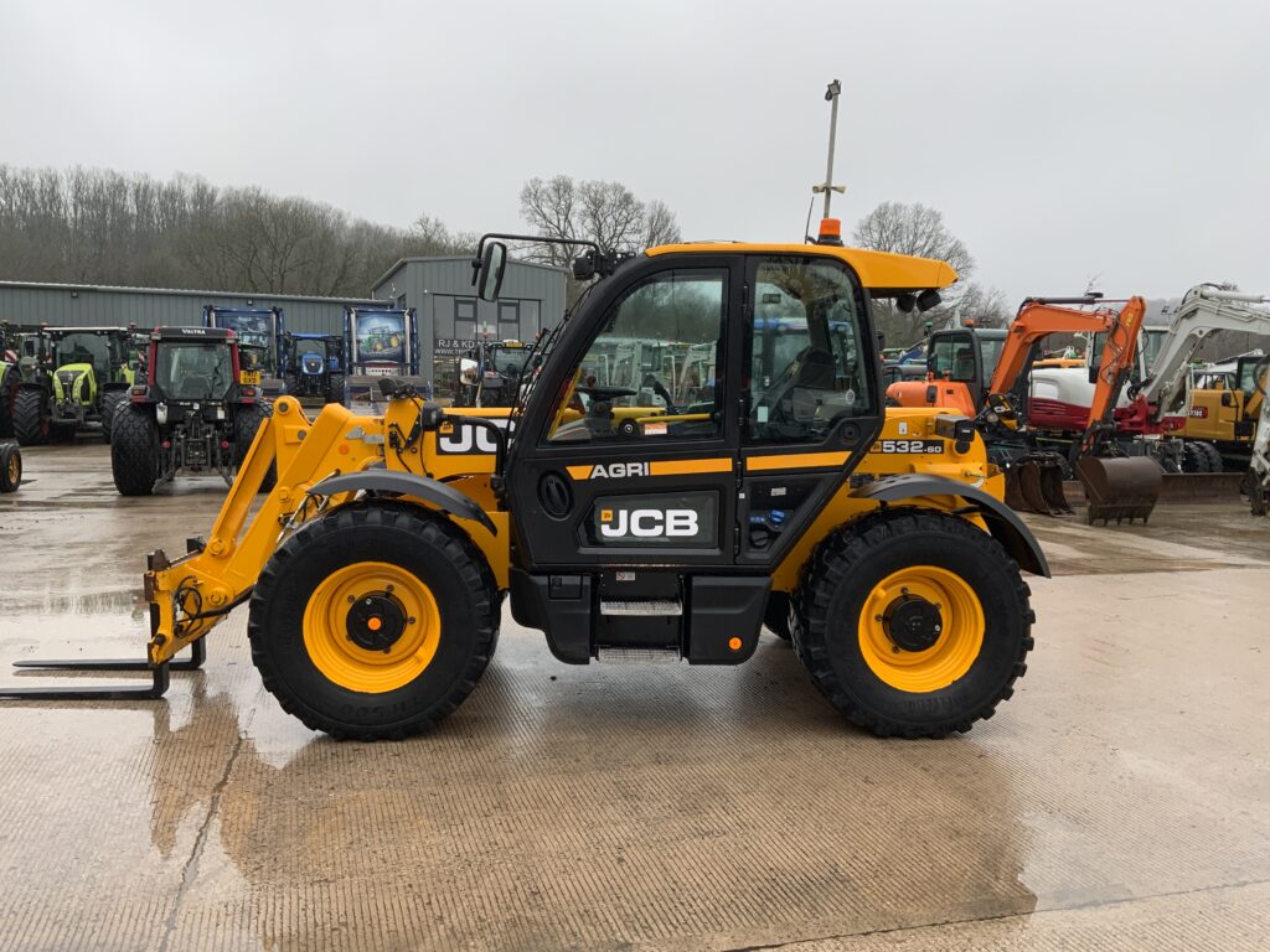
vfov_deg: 48.2
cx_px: 635
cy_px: 476
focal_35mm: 29
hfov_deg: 61.7
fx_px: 1064
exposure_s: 1/122
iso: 20
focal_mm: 3
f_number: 1.8
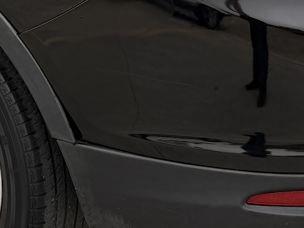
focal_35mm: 102
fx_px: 896
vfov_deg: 13.9
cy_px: -73
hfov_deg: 18.9
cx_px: 18
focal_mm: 6.76
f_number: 1.78
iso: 80
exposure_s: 1/345
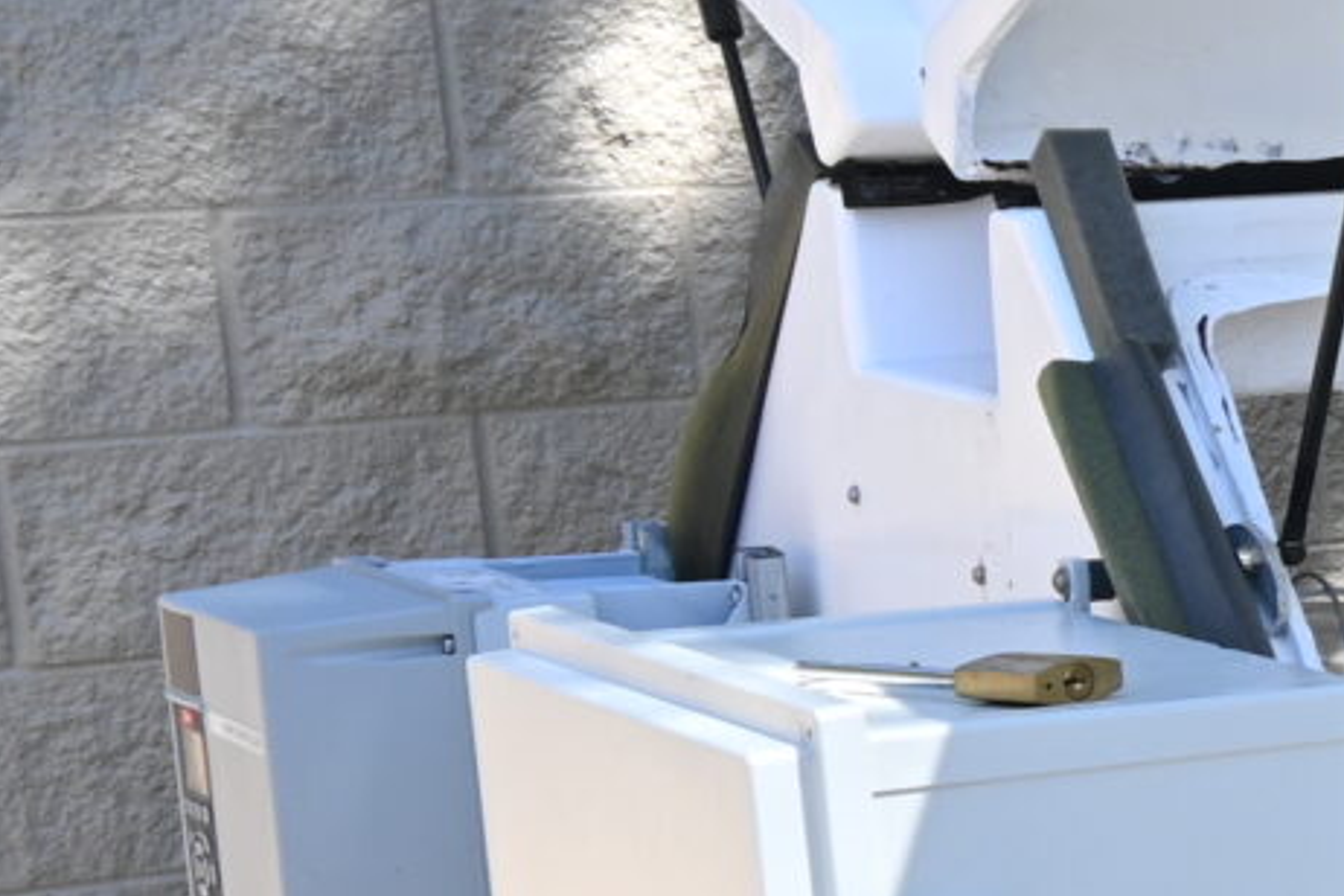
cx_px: 3049
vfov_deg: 10.2
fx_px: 4965
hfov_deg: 12.6
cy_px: 851
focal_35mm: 133
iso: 100
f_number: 5.6
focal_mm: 16
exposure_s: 1/125
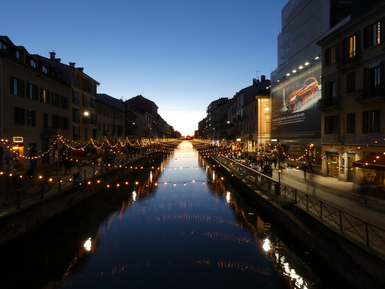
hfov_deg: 81.7
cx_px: 192
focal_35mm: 20
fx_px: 222
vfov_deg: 66.0
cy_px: 144
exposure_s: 1
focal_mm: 3.6
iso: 80
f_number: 7.1
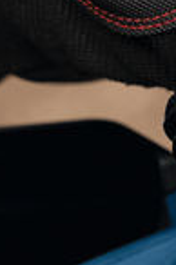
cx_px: 397
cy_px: 214
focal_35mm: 312
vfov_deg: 6.6
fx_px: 2293
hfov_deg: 4.3
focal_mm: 57
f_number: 5.6
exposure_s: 1/60
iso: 800
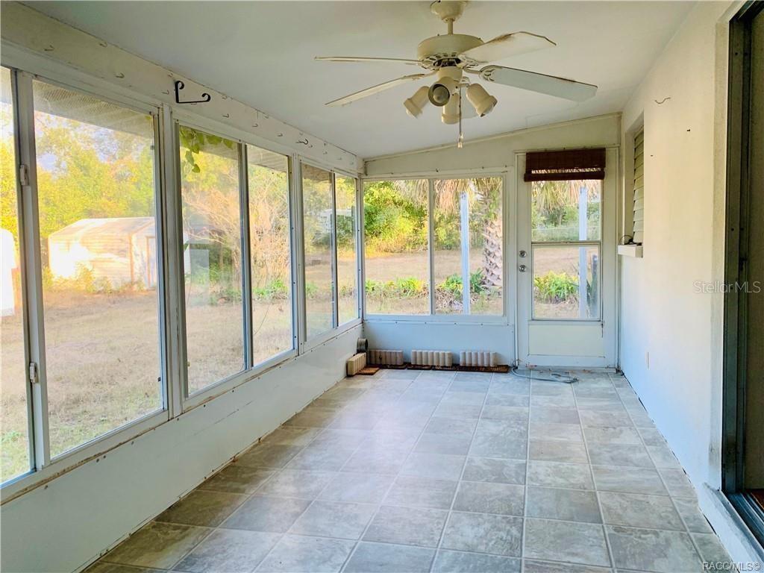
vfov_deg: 53.1
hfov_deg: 67.3
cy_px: 286
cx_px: 382
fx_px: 574
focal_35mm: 26
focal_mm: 4.25
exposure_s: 1/121
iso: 64
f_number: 1.8
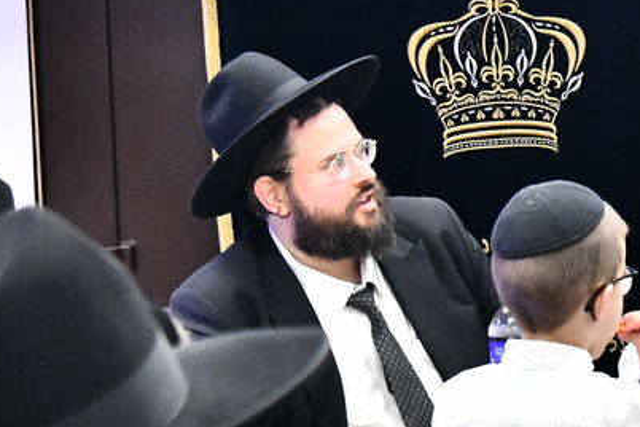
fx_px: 4337
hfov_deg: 8.3
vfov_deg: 5.6
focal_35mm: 244
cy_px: 101
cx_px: 938
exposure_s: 1/160
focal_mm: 70
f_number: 5.6
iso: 4000
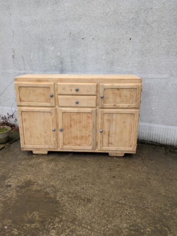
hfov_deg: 53.0
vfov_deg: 67.3
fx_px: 177
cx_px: 85
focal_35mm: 26
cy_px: 115
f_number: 1.89
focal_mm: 5.43
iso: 42
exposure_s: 1/192
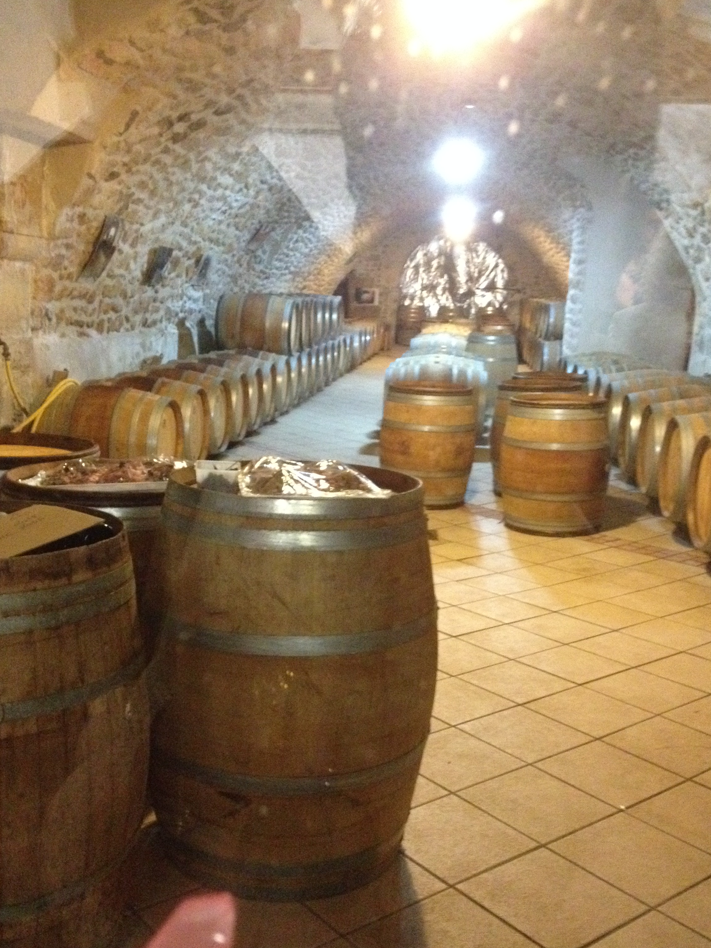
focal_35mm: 38
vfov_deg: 49.0
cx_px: 339
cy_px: 500
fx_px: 1041
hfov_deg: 37.7
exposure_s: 1/15
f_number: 2.4
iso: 800
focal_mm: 4.28
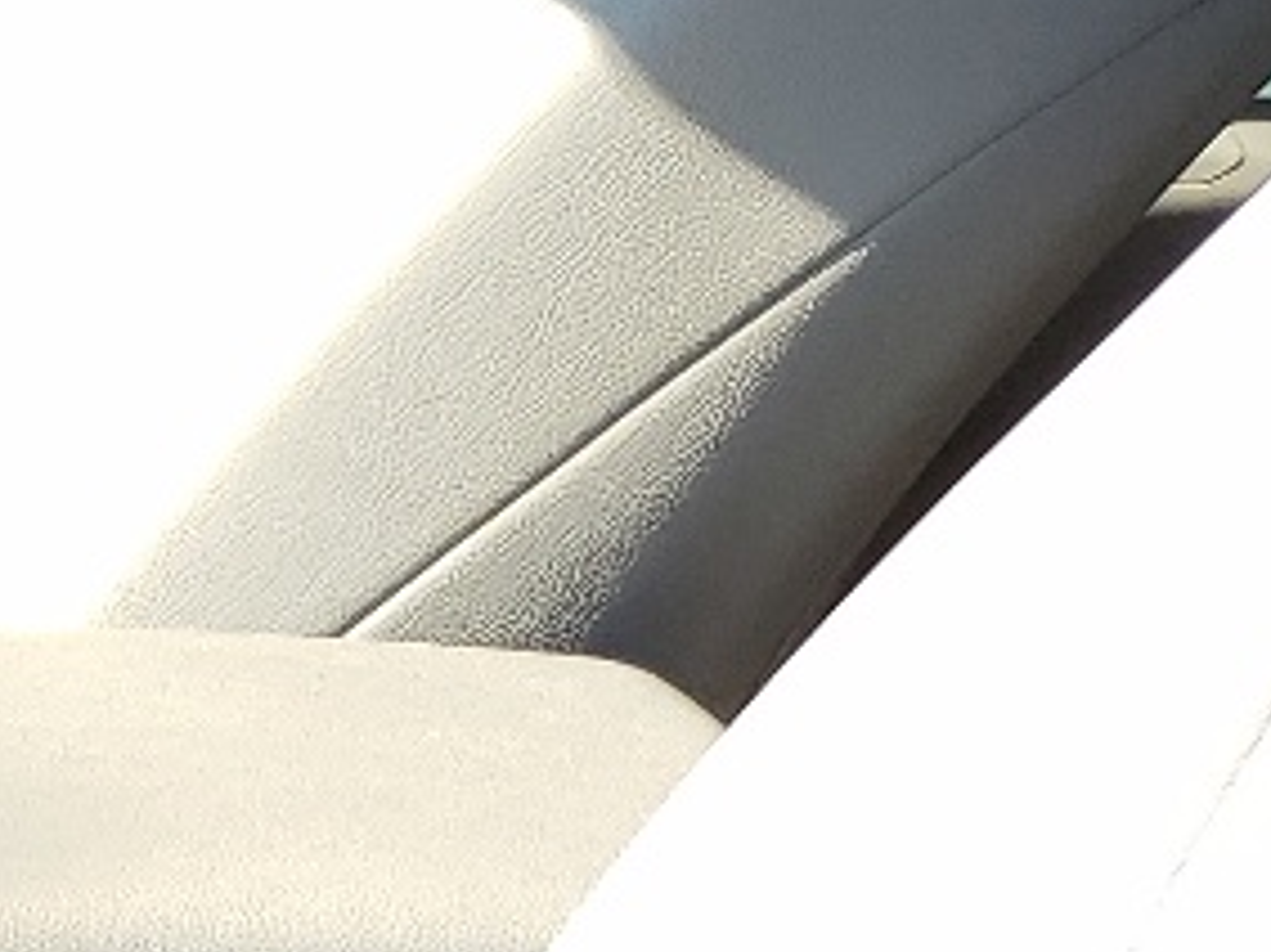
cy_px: 1666
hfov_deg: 11.1
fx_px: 5395
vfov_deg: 9.6
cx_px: -1855
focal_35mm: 147
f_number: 1.5
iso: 50
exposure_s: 1/476
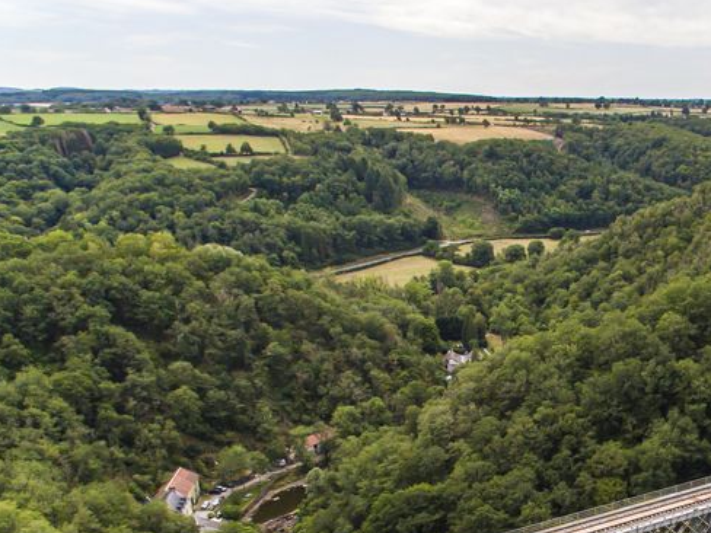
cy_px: 457
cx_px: 645
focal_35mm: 42
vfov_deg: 33.0
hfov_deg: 41.1
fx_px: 863
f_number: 2.8
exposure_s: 1/1250
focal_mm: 3.61
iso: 100
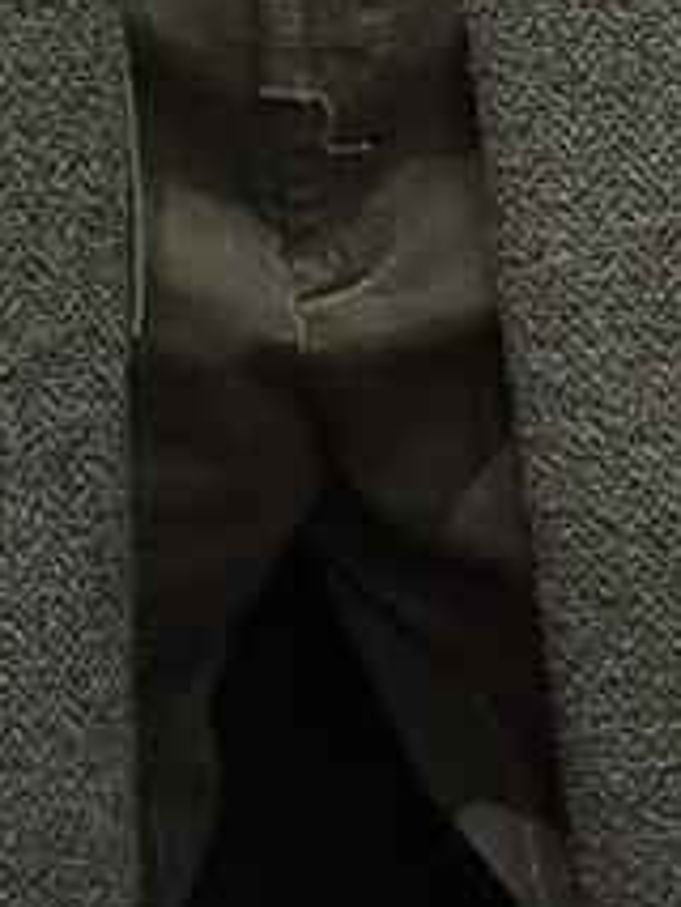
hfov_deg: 8.8
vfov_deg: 11.5
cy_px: -64
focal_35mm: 169
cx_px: 441
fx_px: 4429
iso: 626
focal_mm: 5.24
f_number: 1.7
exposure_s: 1/33.3
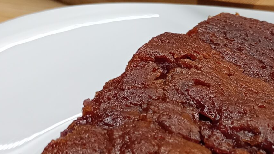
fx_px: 668
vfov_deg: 13.1
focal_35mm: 92
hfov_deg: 22.7
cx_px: 234
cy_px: 99
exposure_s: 1/50
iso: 443
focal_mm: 4.27
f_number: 1.8
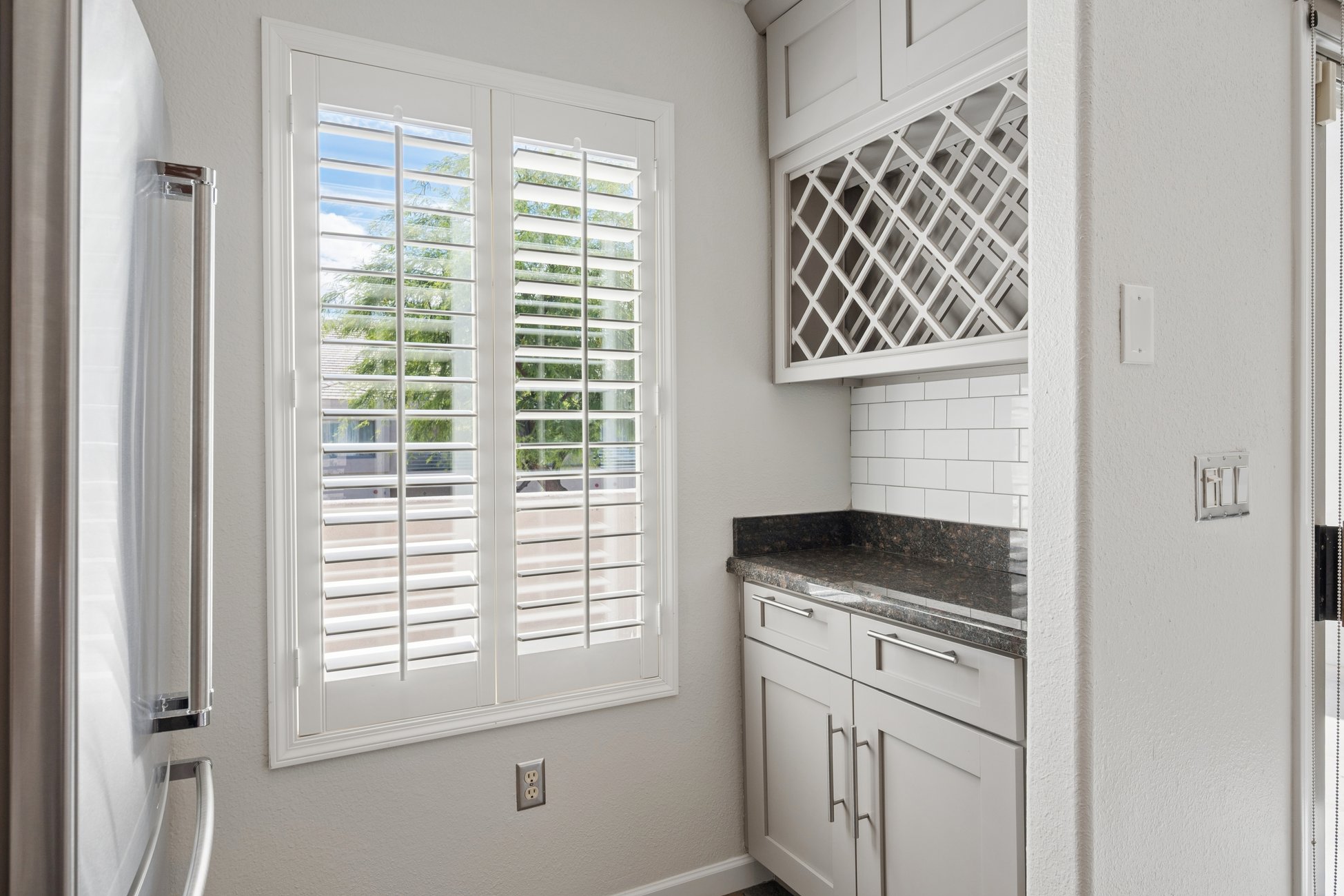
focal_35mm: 22
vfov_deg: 58.3
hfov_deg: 79.8
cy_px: 426
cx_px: 701
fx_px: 804
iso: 320
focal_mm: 20.5
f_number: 8
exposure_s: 1/320
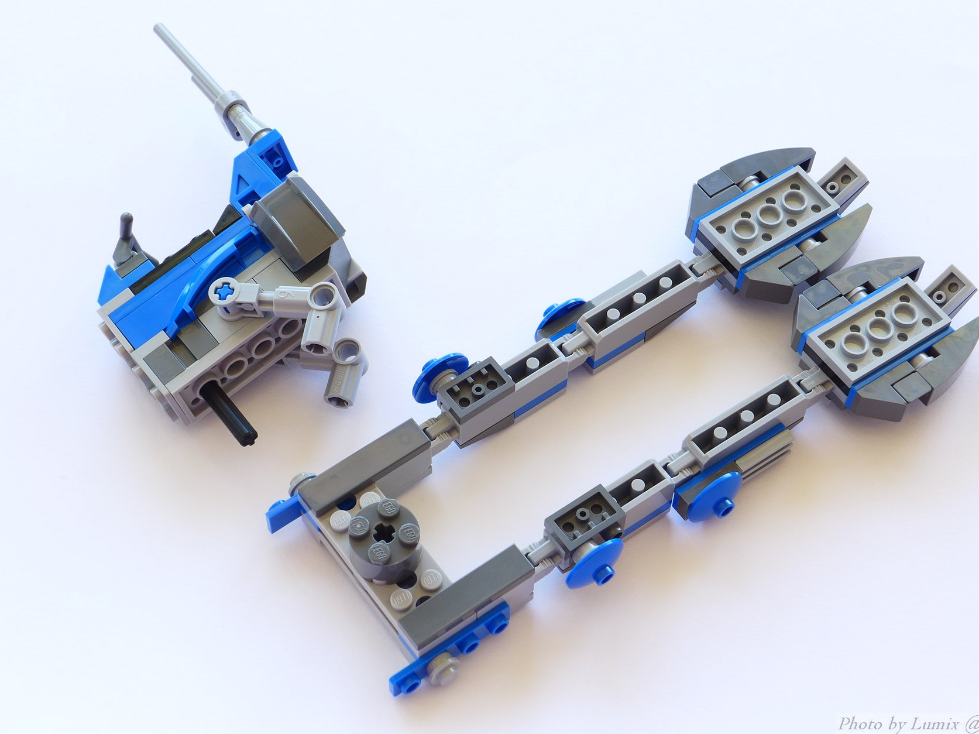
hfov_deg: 25.7
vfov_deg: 19.4
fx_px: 2149
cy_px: 366
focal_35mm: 76
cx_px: 484
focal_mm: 13.7
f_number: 4
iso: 80
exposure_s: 1/20
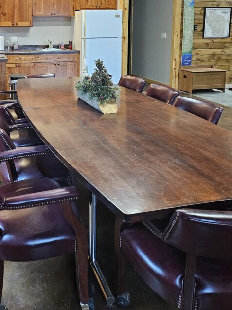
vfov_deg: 47.9
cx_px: 59
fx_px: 331
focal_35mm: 37
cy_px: 70
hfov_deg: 37.7
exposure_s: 1/60
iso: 500
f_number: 1.8
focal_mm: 5.4
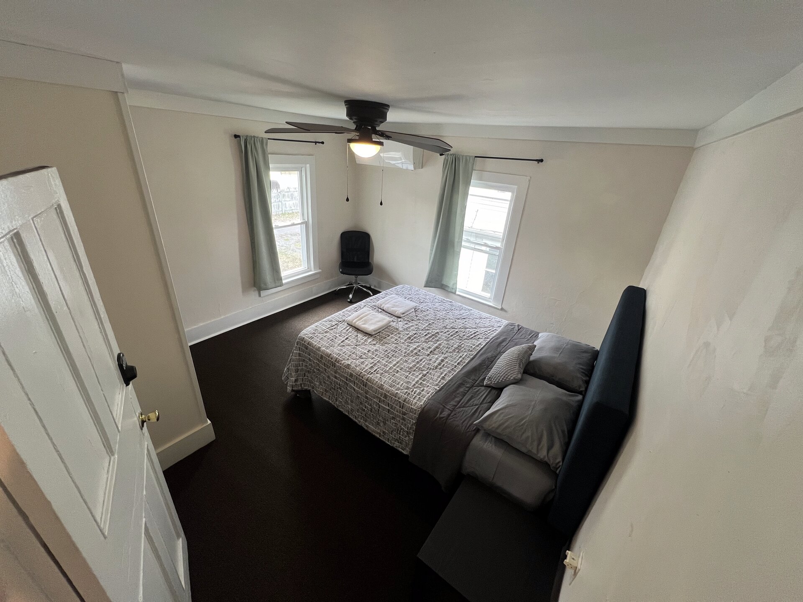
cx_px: 402
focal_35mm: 13
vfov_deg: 89.9
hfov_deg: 106.2
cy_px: 301
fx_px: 302
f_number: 1.8
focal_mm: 1.57
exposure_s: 1/120
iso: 200
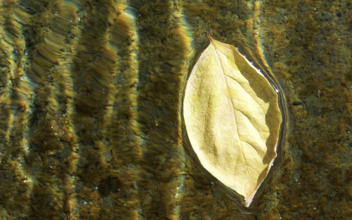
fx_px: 811
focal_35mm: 85
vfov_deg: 15.5
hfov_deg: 24.5
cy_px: 104
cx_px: 176
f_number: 36
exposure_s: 1/50
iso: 800
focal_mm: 55
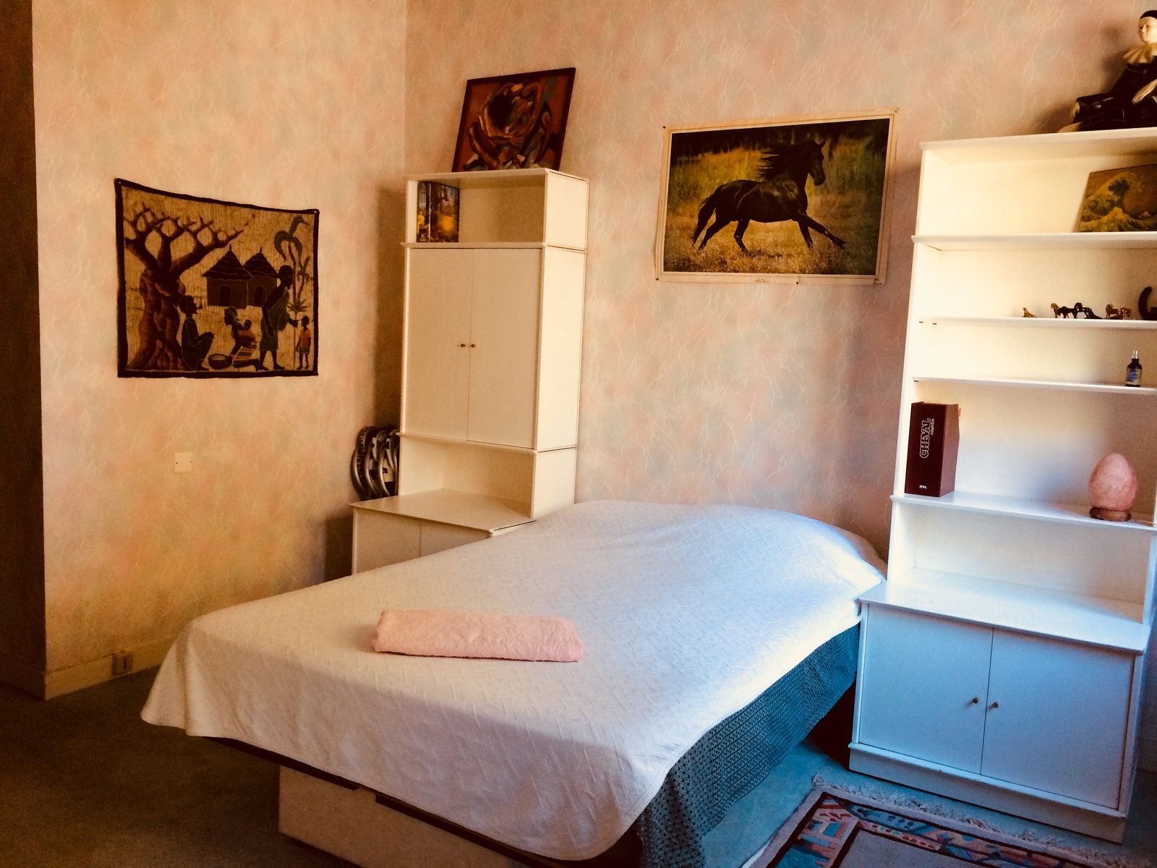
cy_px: 434
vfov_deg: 48.2
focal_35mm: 29
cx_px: 578
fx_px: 969
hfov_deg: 61.7
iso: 64
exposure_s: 1/33
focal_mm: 4.15
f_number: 2.2
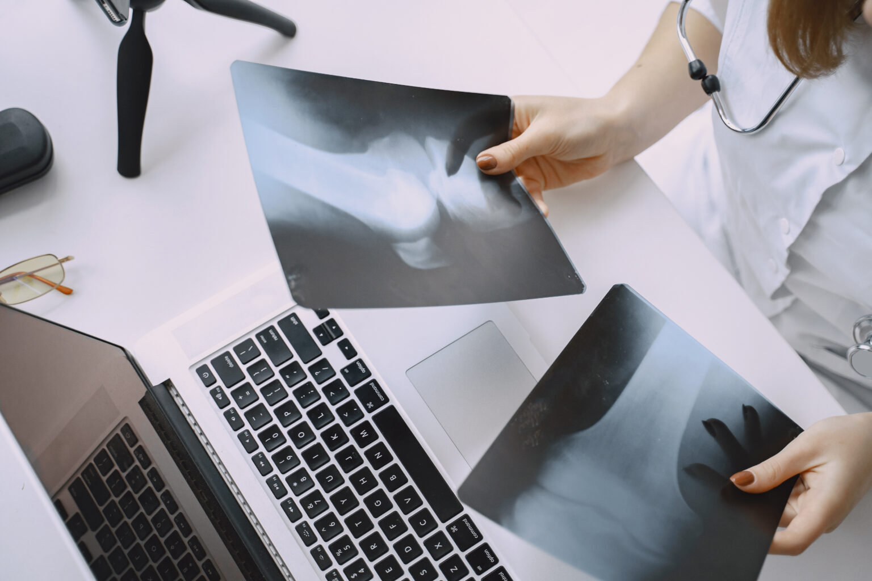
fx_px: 1356
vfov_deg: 24.2
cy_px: 290
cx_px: 436
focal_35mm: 56
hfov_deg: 35.6
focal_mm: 56
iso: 800
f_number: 2.8
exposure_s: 1/320
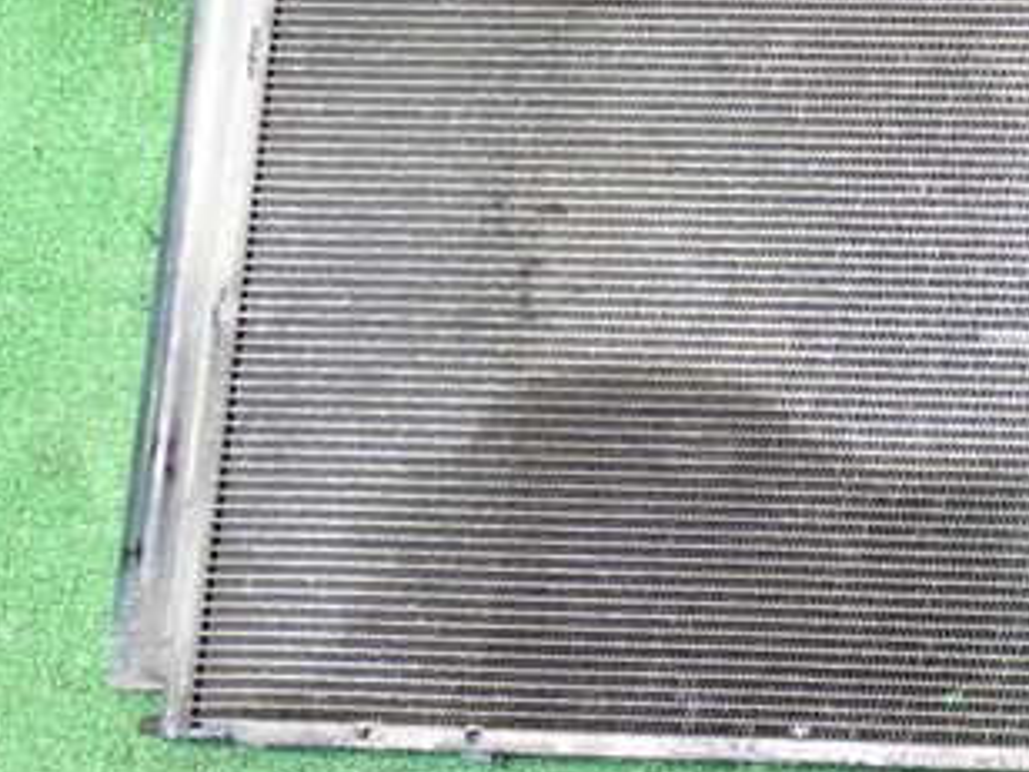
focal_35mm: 80
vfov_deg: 18.3
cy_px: 207
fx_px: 2378
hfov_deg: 23.6
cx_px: 982
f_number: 2.8
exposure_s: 1/25
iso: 800
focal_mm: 7.31
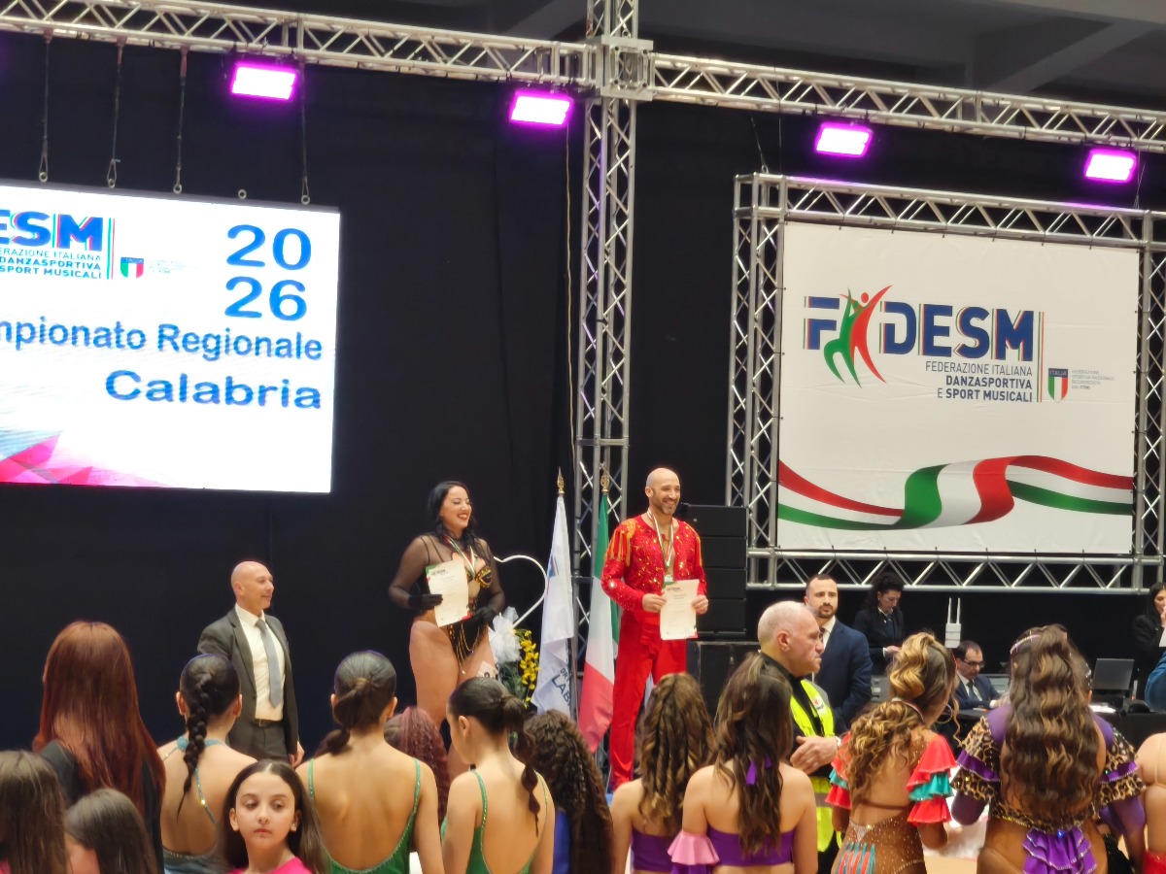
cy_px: 437
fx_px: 3368
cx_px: 583
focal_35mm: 100
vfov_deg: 14.8
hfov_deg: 19.6
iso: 640
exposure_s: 1/99.9
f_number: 1.9
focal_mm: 7.1
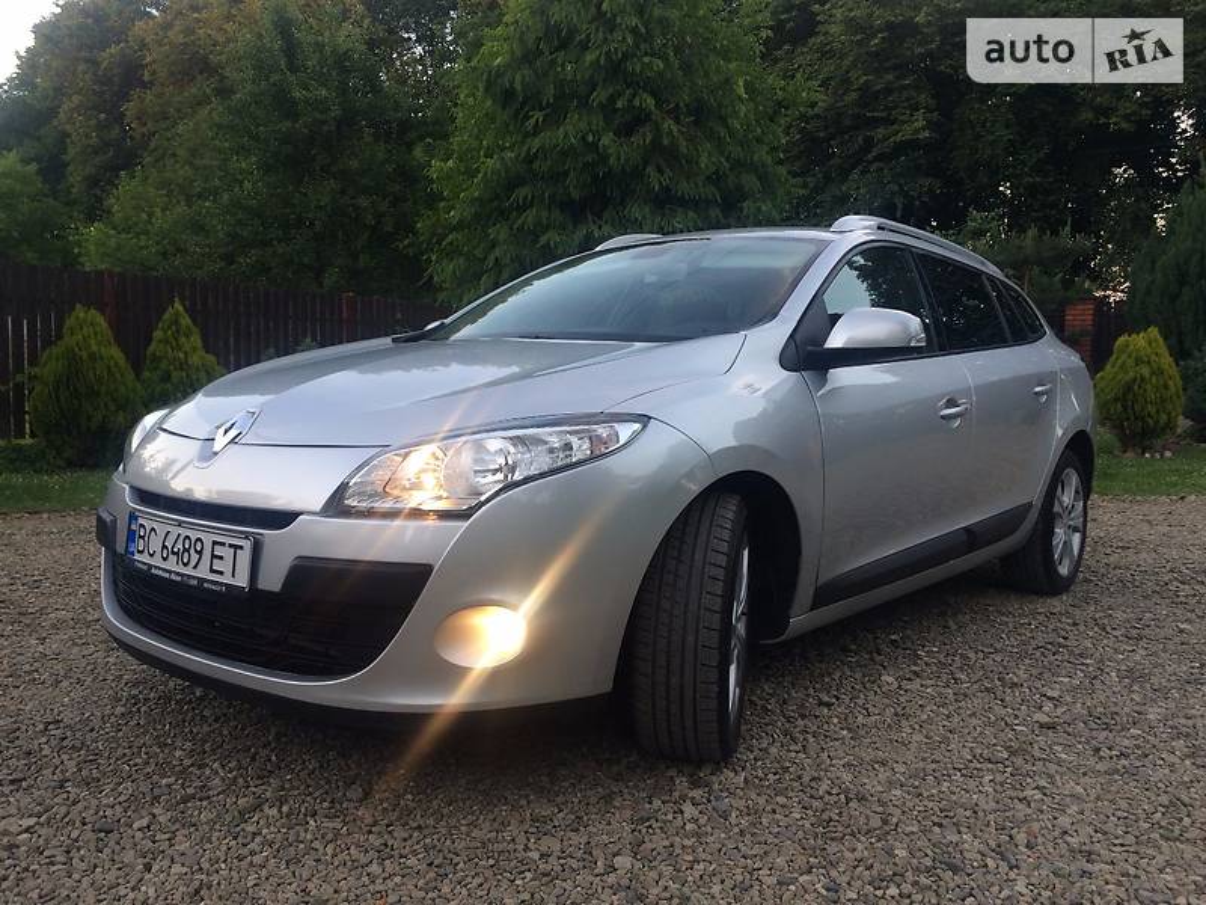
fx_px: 1010
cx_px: 603
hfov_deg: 61.7
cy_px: 452
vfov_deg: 48.2
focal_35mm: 29
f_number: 2.2
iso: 40
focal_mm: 4.2
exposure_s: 1/50
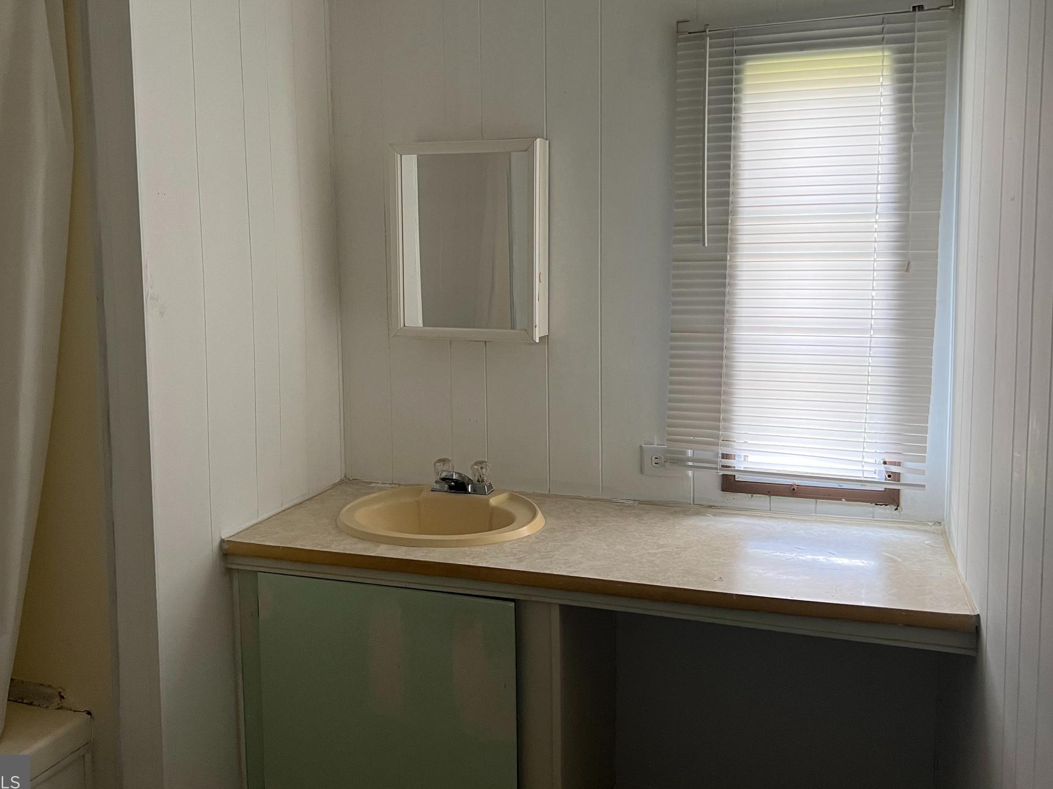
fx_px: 943
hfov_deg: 58.3
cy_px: 334
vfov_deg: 45.3
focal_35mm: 31
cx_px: 504
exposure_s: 1/60
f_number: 1.5
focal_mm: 5.7
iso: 200
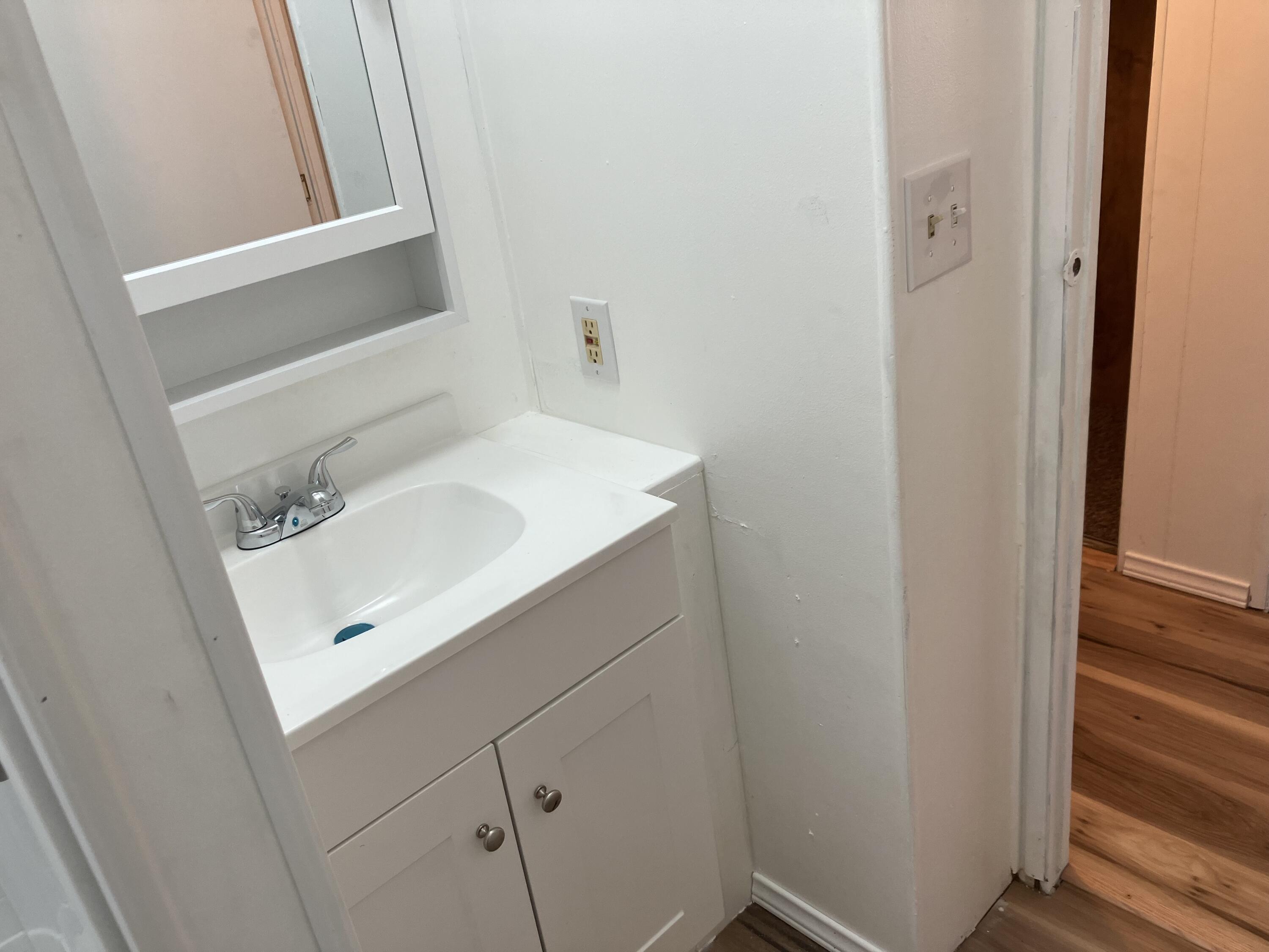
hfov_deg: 63.4
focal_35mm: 28
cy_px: 476
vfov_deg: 49.7
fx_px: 1026
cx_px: 634
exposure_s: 1/120
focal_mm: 3.99
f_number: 1.8
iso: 50
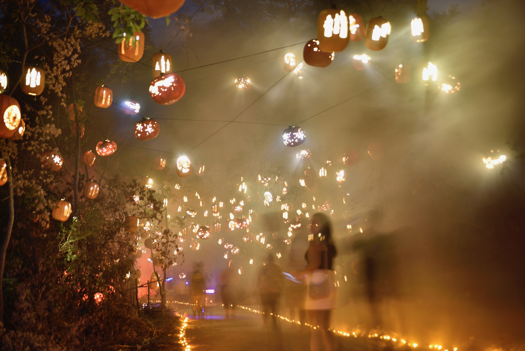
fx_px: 511
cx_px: 262
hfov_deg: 54.4
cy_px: 176
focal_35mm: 35
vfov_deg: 37.9
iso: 250
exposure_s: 2
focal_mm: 35
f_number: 2.8
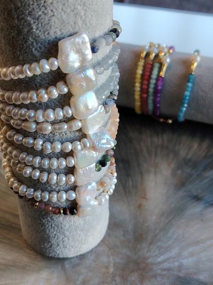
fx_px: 394
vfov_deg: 39.7
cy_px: 142
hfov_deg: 30.3
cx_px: 106
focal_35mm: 48
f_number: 1.75
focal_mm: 5.25
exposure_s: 1/33.3
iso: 238
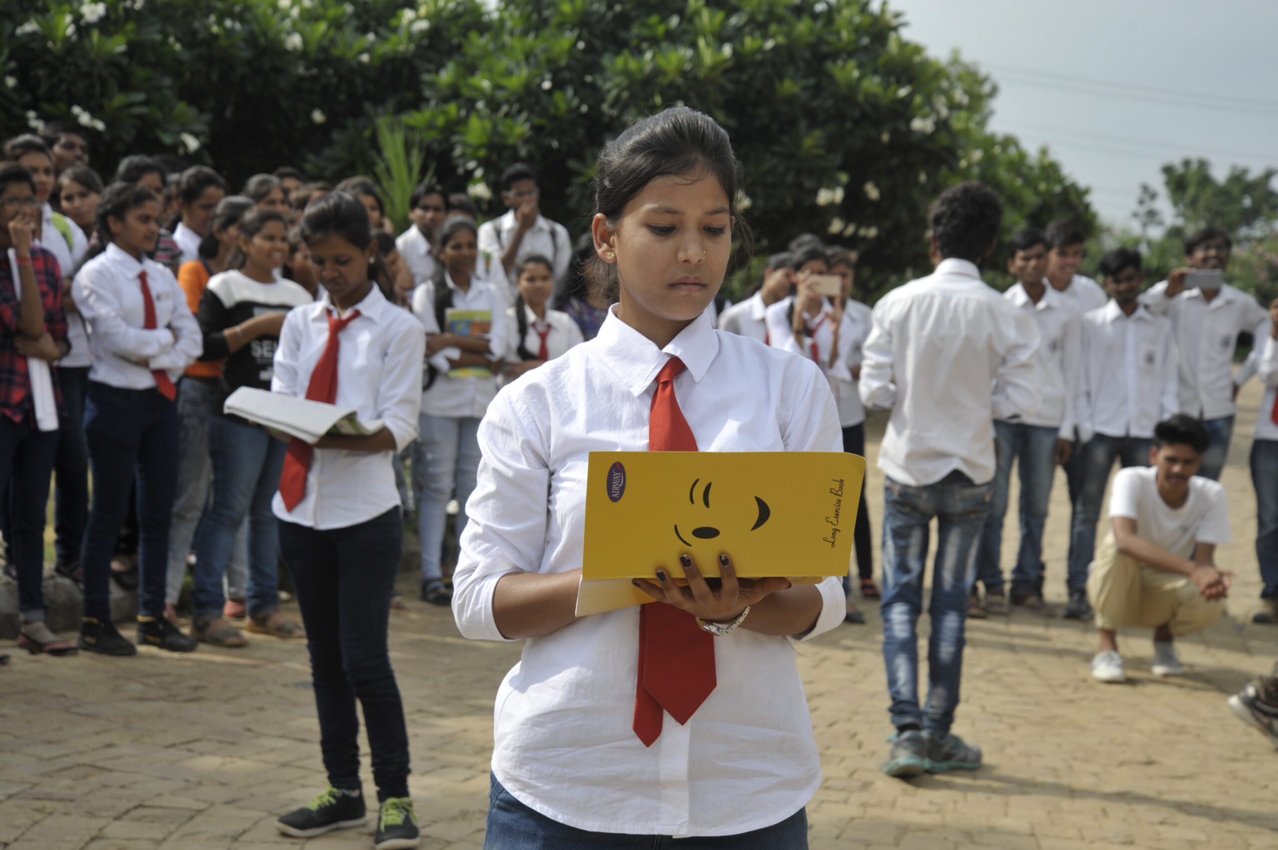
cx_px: 639
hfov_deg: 29.7
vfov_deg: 20.0
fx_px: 2412
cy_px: 425
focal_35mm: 68
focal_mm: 68
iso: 200
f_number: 7.1
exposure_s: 1/500
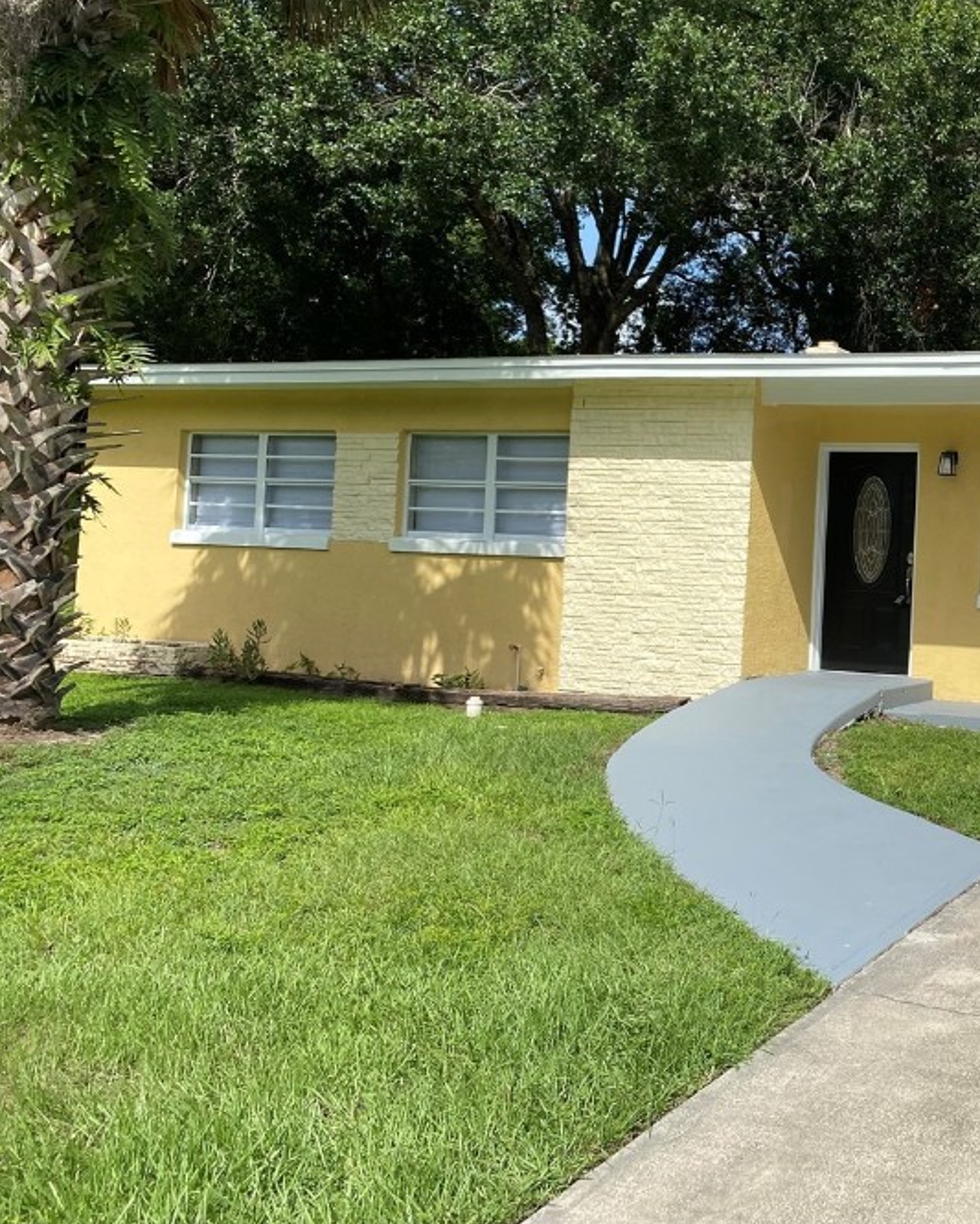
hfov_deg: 35.3
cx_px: 938
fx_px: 1414
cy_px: 522
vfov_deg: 46.7
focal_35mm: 39
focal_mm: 4.25
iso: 32
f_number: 1.8
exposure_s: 1/3984
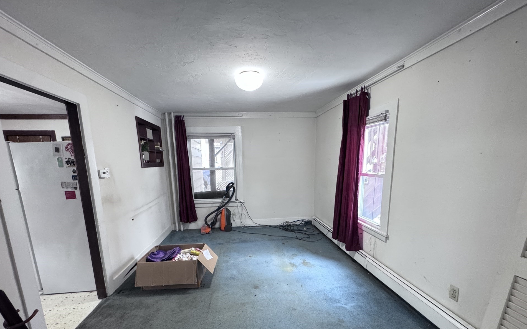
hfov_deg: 97.8
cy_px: 207
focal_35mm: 16
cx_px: 260
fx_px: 230
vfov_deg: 70.0
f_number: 2.2
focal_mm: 2.22
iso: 500
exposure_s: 1/60
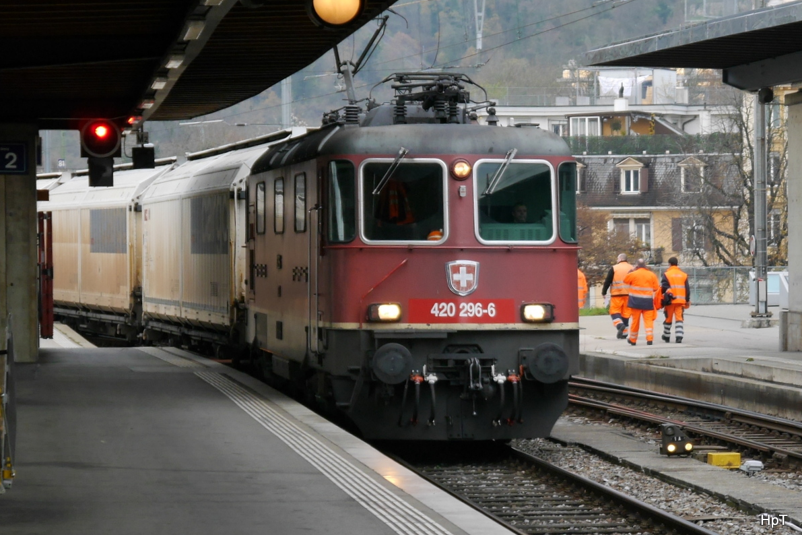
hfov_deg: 23.1
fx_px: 1960
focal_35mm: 88
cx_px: 403
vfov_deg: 15.5
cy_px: 242
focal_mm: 42
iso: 400
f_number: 5.6
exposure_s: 1/80
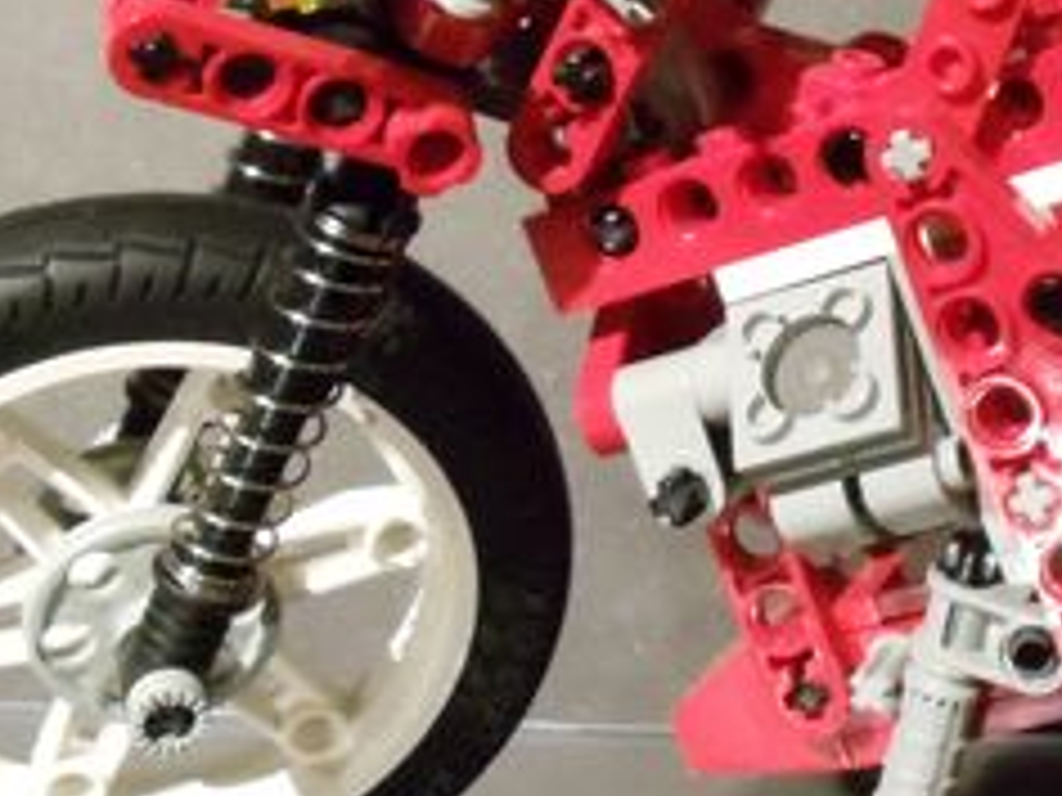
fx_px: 4571
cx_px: 1138
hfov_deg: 13.0
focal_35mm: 149
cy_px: 103
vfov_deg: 9.9
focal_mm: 6
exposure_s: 1/40
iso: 800
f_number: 3.5
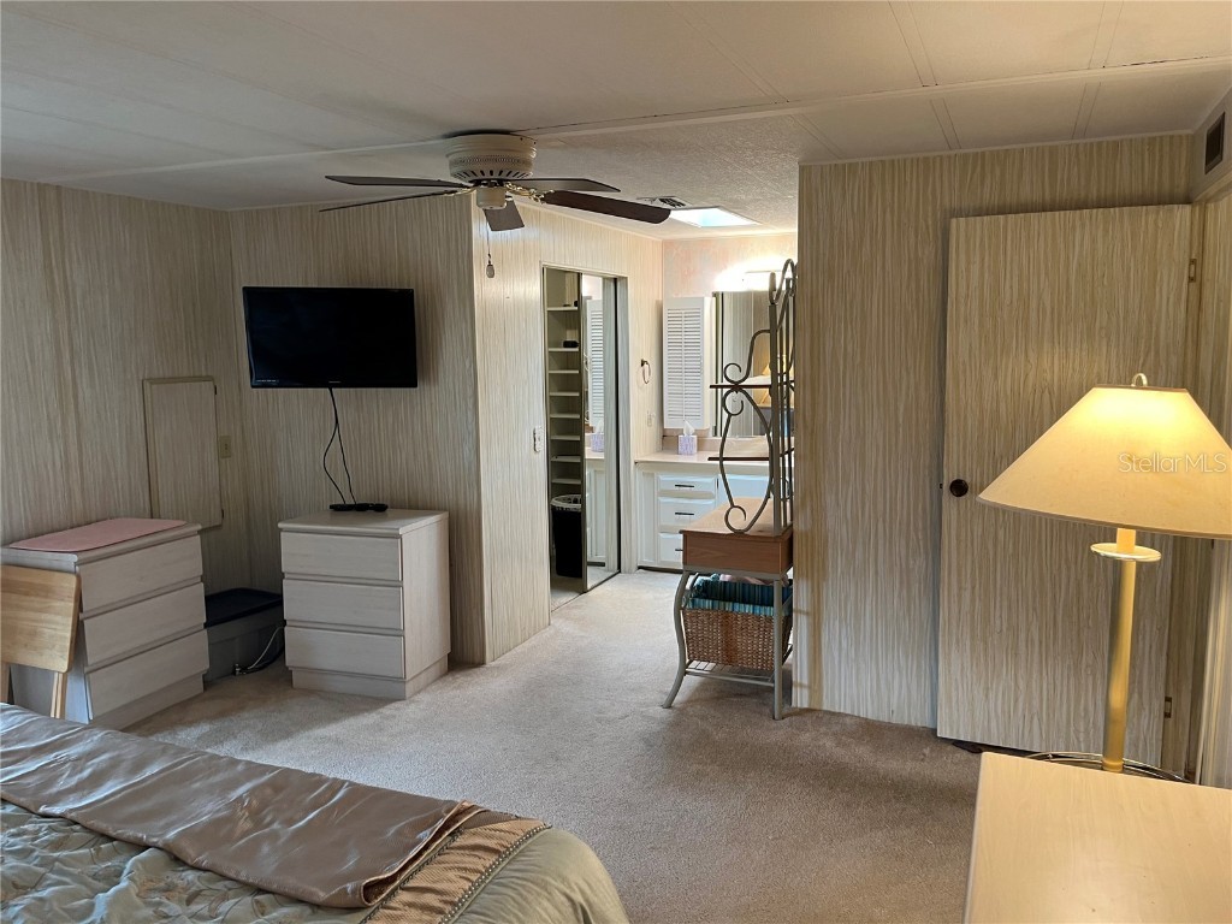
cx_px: 616
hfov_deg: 67.3
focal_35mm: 26
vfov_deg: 53.1
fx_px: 925
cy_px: 462
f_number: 1.6
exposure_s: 1/60
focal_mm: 5.1
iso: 100
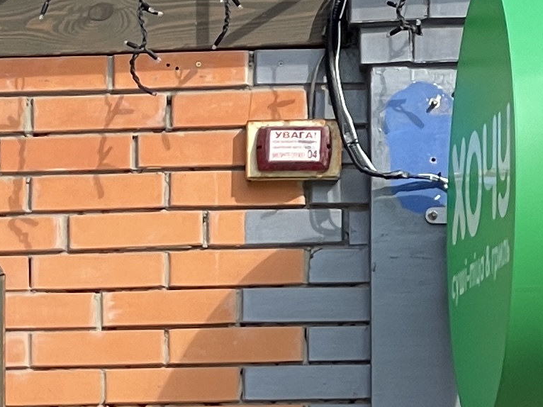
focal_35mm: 337
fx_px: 5285
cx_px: -505
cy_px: 804
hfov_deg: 5.8
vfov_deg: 4.4
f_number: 2.2
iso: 20
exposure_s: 1/423
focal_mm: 7.5
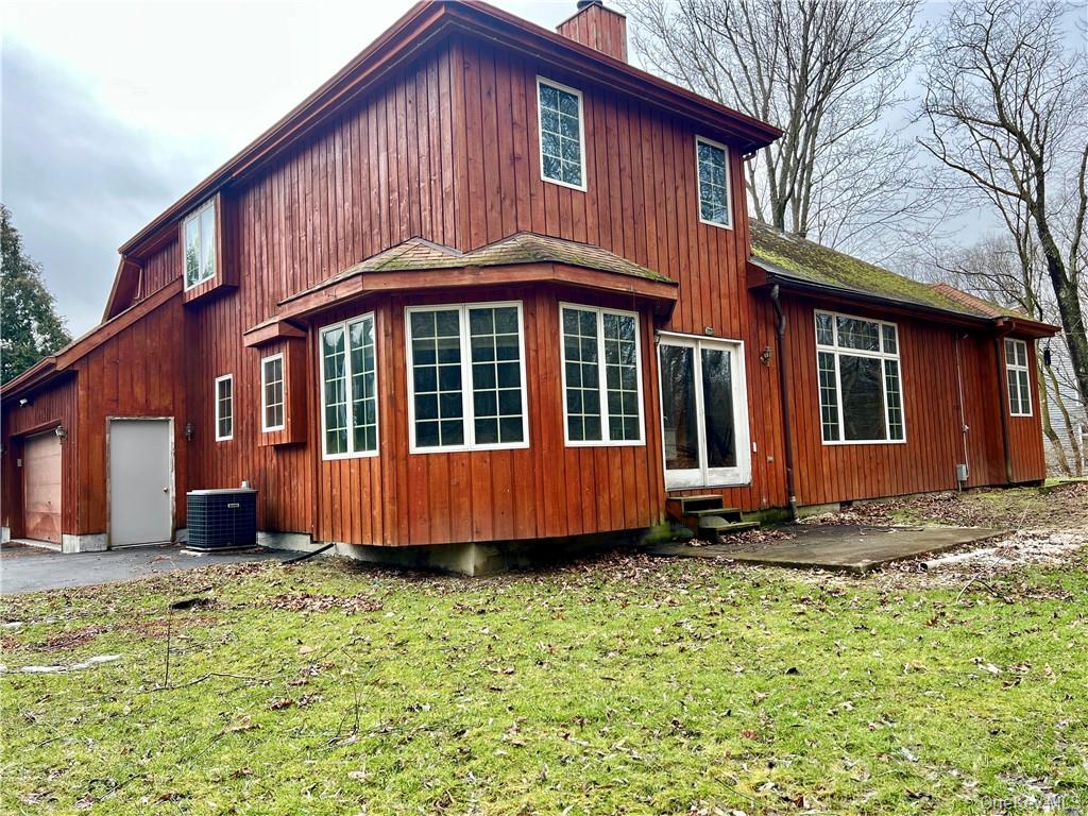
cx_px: 544
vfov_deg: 53.1
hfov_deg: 67.3
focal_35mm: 26
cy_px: 408
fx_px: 817
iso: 50
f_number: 1.5
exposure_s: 1/611
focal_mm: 5.7
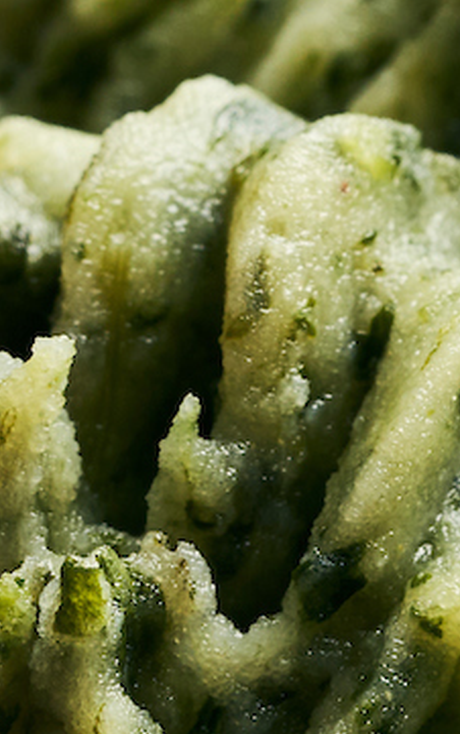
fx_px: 12221
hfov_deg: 2.1
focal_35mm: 610
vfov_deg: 3.4
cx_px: 1447
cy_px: 147
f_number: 8
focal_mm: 90
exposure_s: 1/125
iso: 250
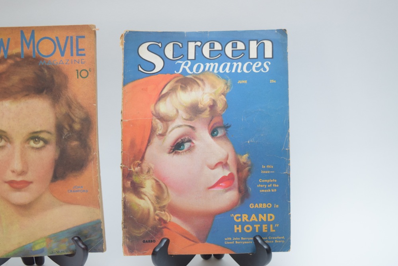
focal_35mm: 57
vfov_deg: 23.8
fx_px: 630
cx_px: 199
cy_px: 133
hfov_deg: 35.0
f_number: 4.8
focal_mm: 38
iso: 800
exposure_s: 1/80
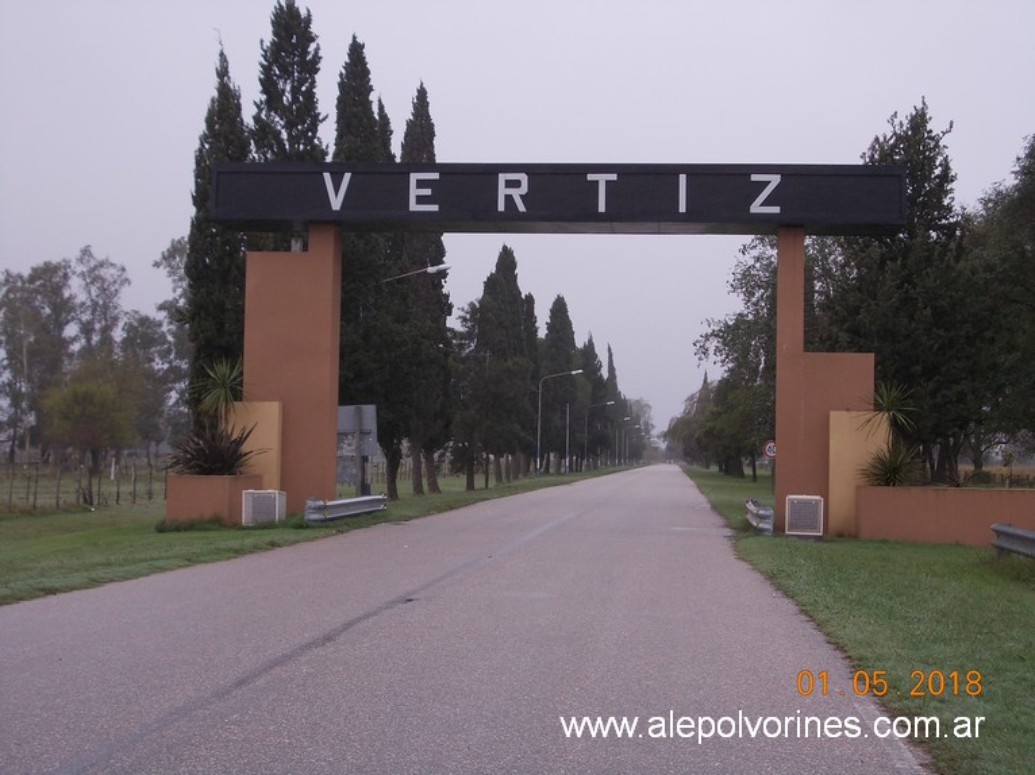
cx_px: 518
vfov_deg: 24.4
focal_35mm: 60
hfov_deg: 32.2
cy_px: 388
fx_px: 1793
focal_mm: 8.5
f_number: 4
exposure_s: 1/250
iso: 80
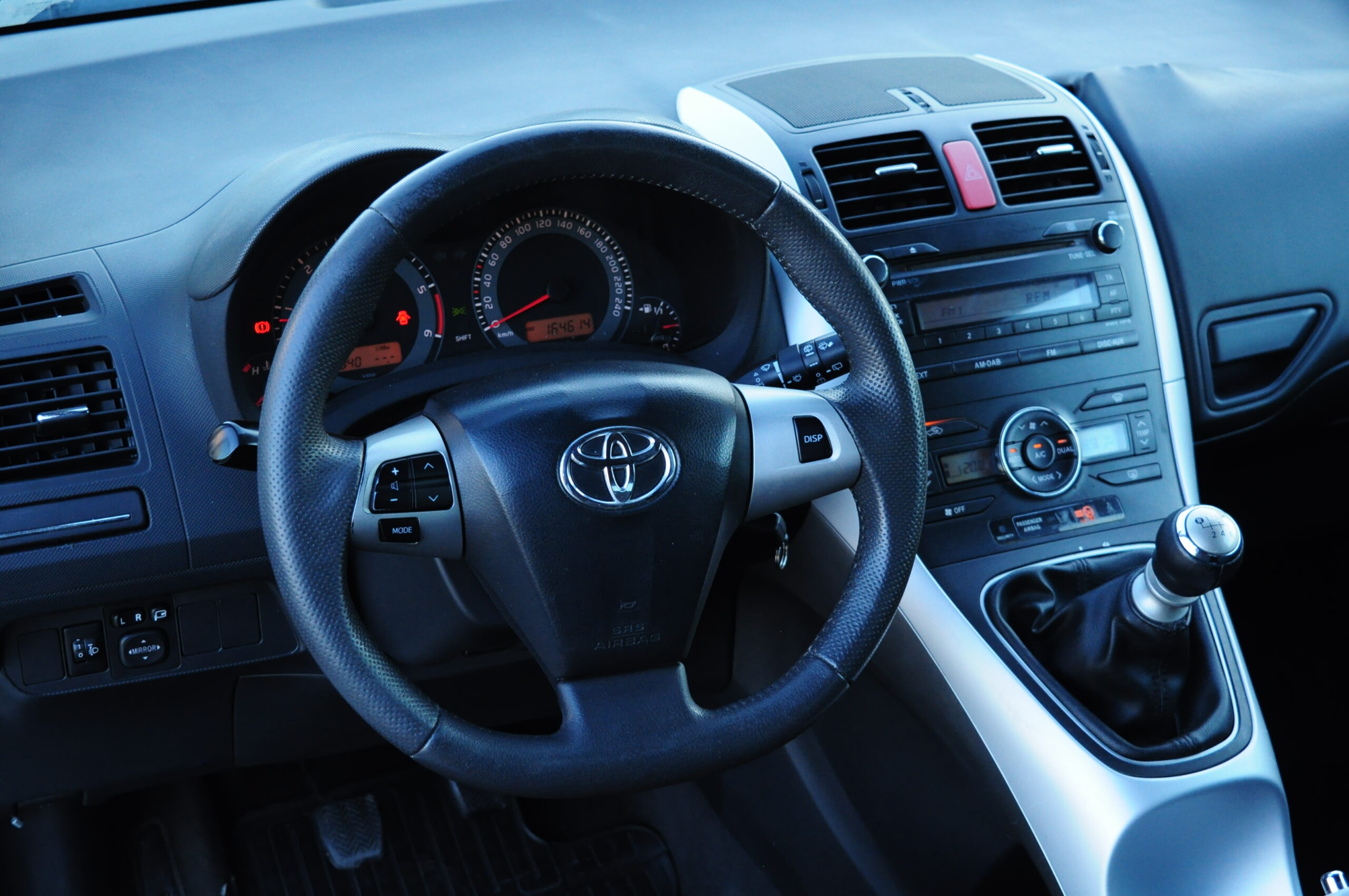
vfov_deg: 25.7
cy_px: 448
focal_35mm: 52
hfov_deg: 37.9
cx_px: 674
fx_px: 1965
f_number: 5.6
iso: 1000
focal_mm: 35
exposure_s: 1/80
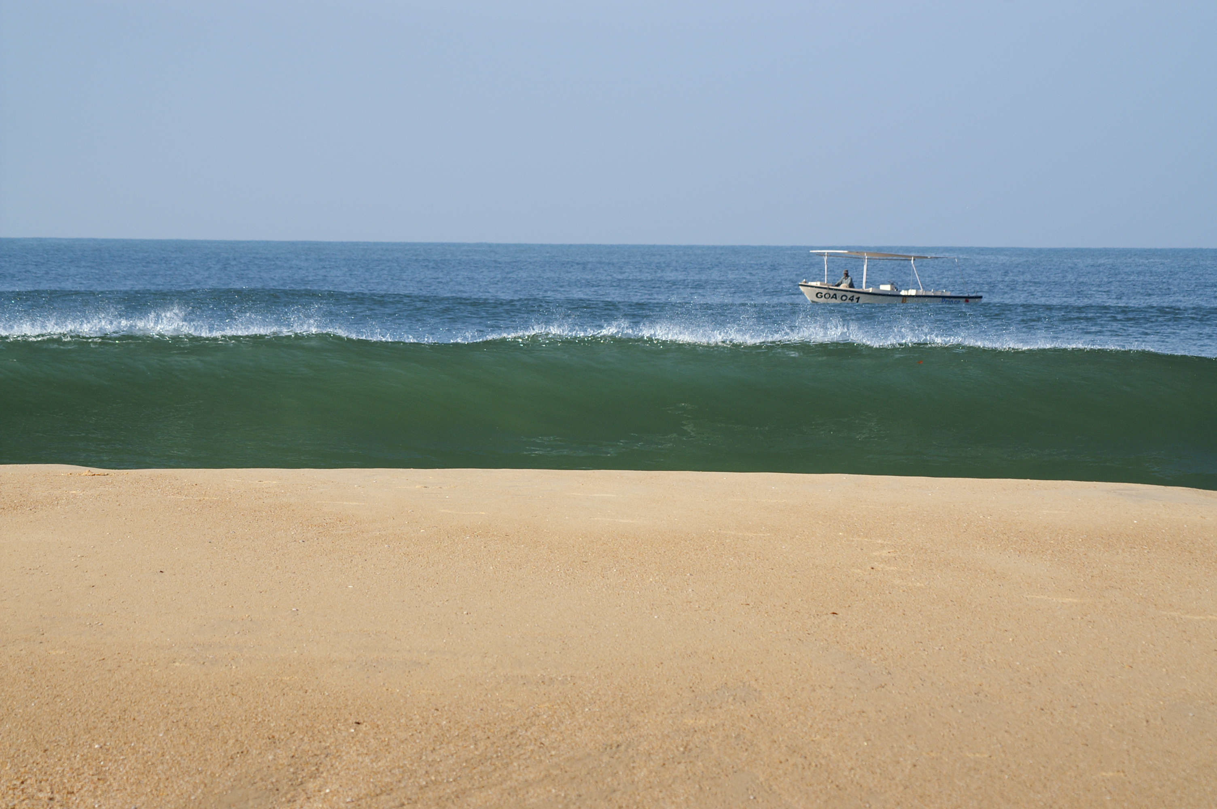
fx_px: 5066
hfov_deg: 13.7
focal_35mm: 150
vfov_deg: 9.1
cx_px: 608
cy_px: 404
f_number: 9
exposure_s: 1/500
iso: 200
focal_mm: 100
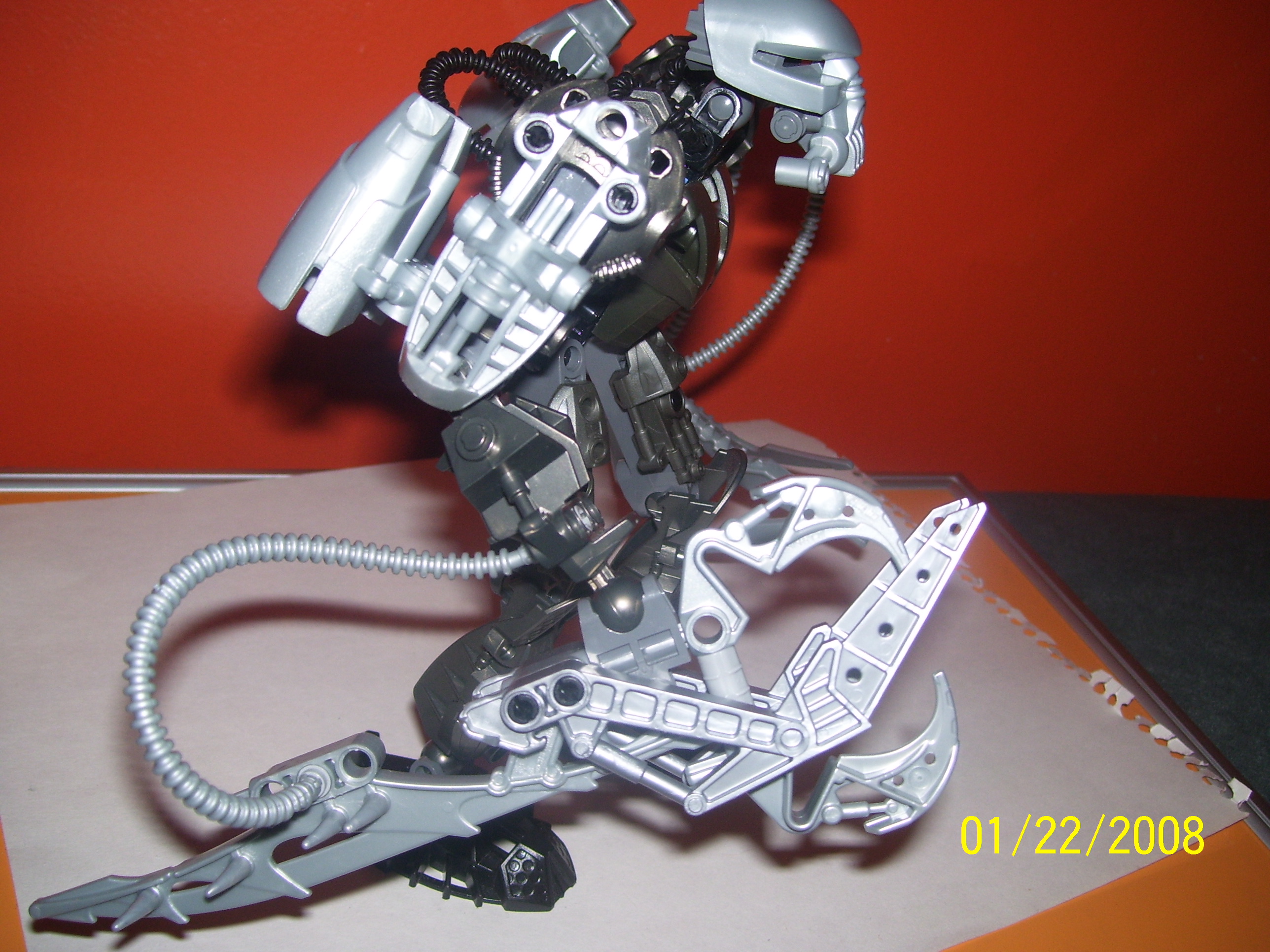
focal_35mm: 37
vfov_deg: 38.7
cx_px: 635
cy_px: 476
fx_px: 1357
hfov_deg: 50.1
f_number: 2.7
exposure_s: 1/60
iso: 80
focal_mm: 6
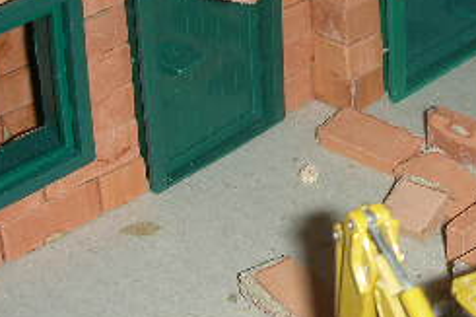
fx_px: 1255
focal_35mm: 95
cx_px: 408
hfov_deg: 21.1
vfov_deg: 14.3
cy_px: 80
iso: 50
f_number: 3
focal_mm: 5.8
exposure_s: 1/60.1
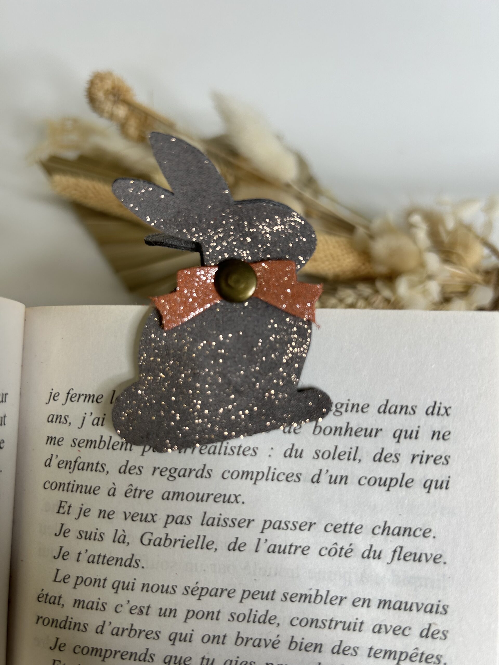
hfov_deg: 53.1
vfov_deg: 67.3
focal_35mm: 26
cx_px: 250
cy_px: 332
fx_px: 500
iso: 32
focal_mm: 5.7
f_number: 1.5
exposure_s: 1/100
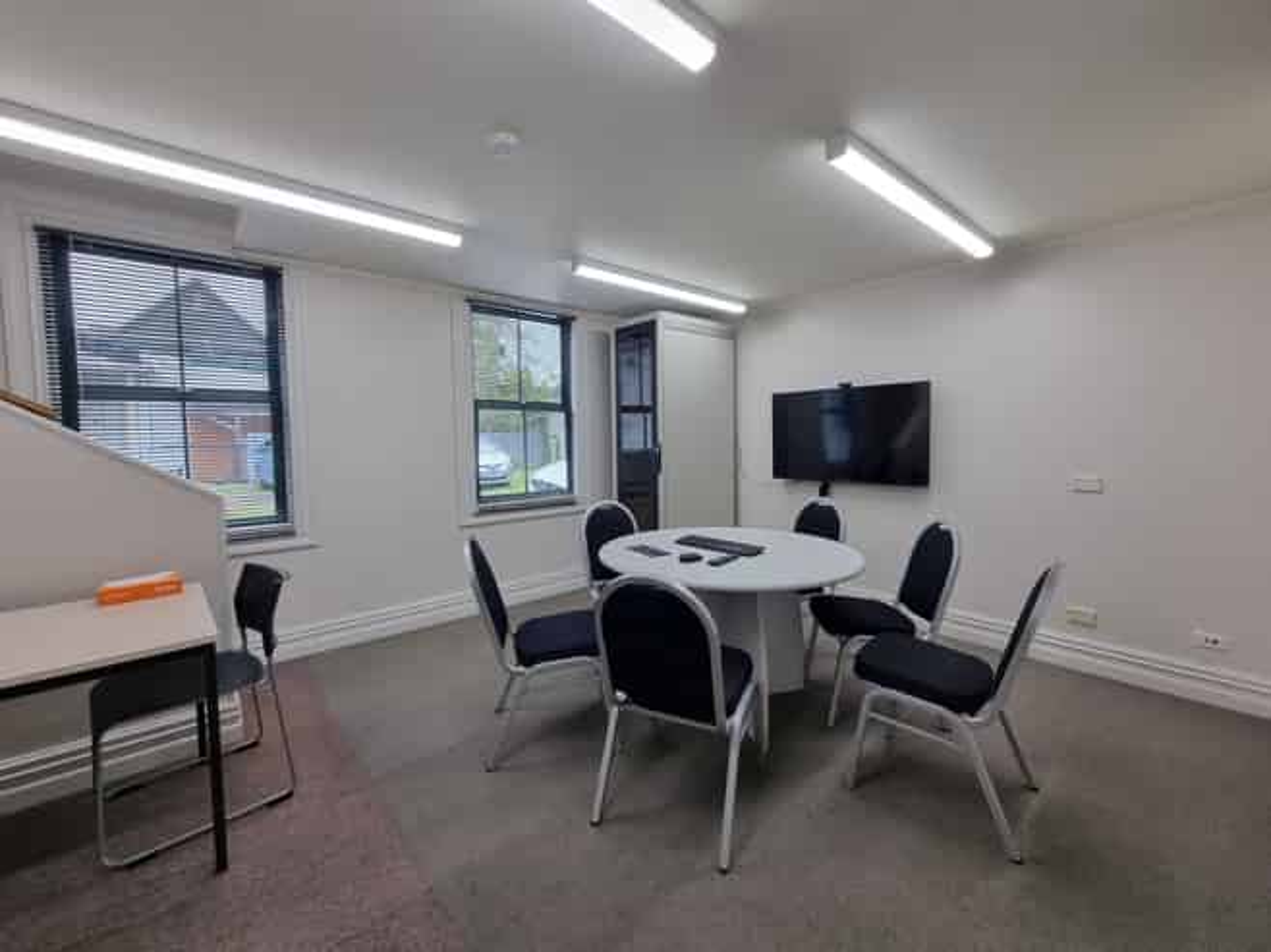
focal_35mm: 13
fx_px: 477
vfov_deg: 89.9
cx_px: 636
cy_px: 476
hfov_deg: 106.2
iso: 64
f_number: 2.2
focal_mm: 2.2
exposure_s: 1/100
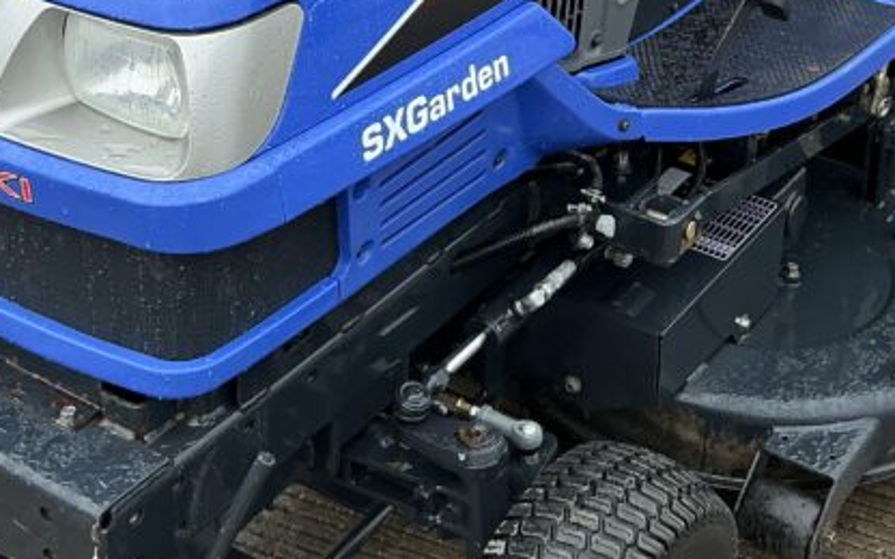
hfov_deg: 28.1
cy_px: -47
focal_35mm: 73
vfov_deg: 17.3
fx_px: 1781
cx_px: 557
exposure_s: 1/292
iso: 25
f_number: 1.8
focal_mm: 3
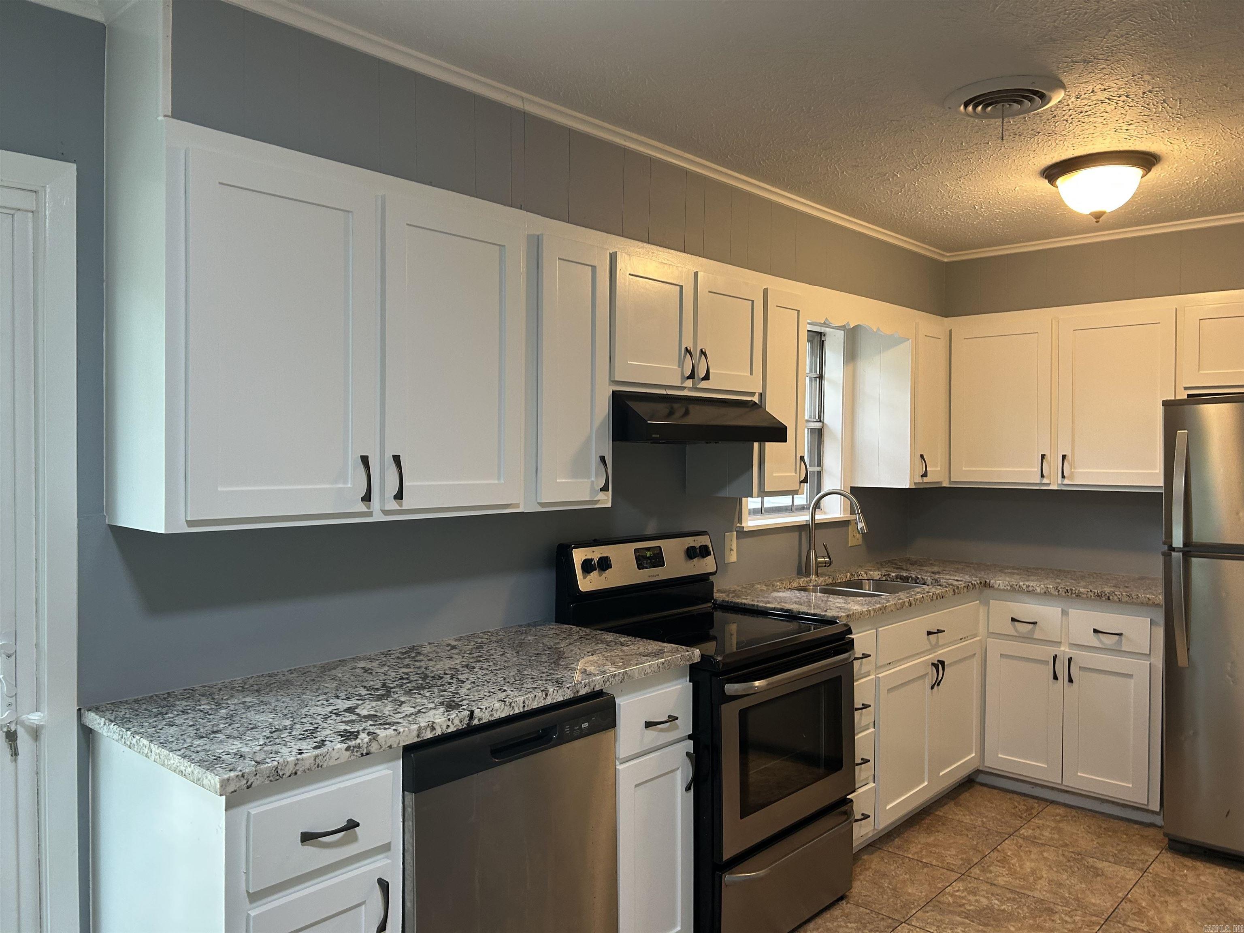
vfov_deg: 53.1
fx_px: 934
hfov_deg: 67.3
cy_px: 466
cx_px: 622
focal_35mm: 26
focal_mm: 5.7
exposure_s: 1/60
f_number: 1.5
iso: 100
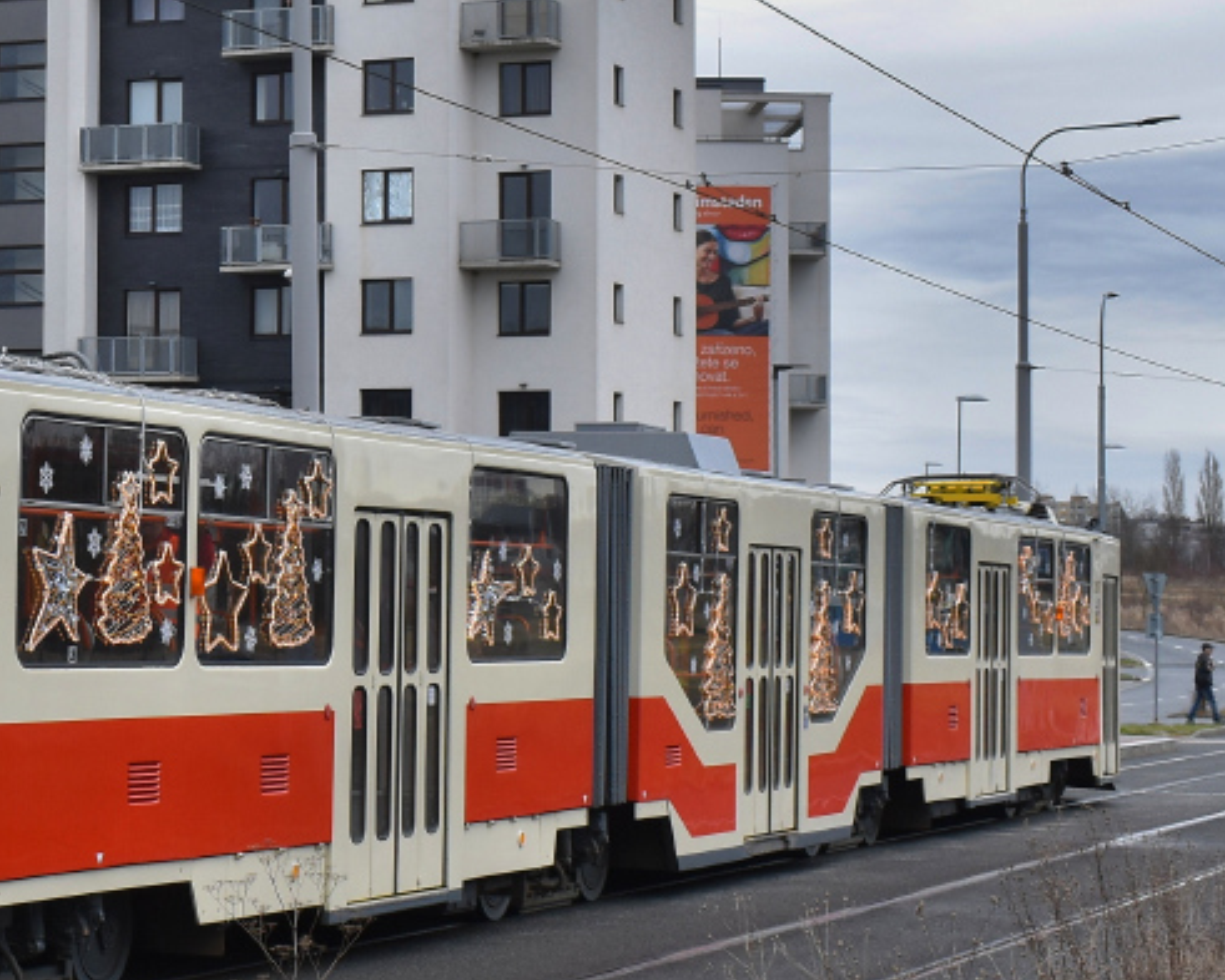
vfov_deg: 16.5
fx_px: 3381
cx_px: 22
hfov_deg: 20.0
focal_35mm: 93
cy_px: 375
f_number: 8
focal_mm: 25
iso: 400
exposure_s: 1/250
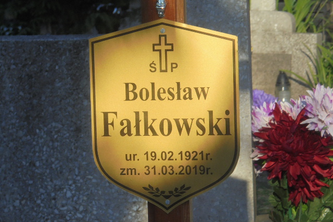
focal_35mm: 163
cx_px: 167
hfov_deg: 12.6
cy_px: 115
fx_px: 1508
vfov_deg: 8.4
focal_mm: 27.6
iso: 100
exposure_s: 1/200
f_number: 6.5
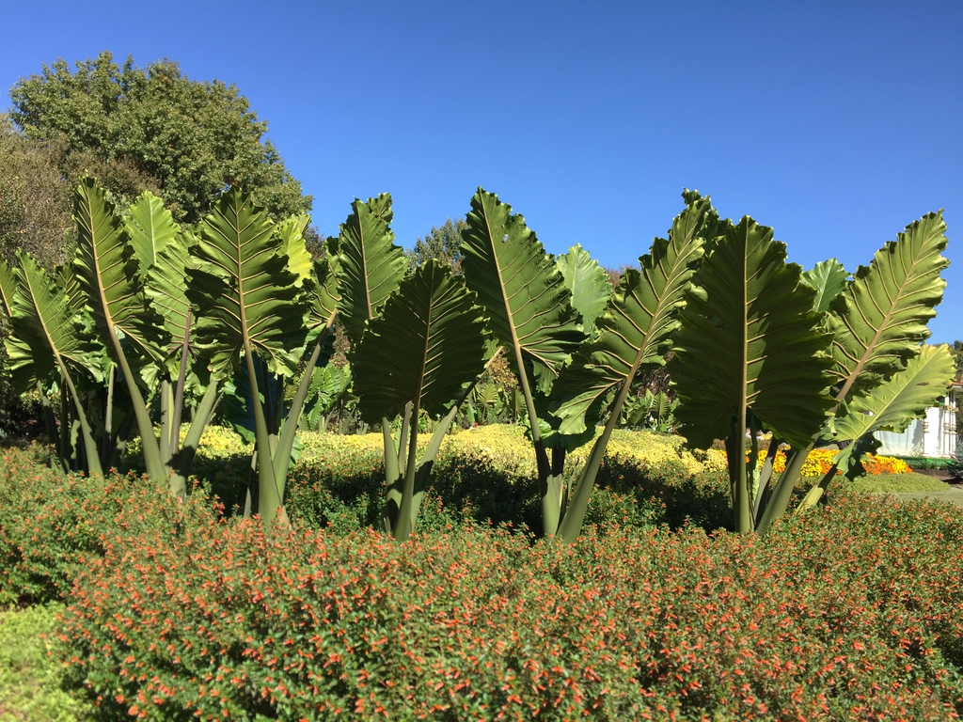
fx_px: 807
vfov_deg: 48.2
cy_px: 361
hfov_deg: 61.7
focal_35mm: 29
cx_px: 482
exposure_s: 1/1068
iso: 32
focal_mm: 4.15
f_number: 2.2
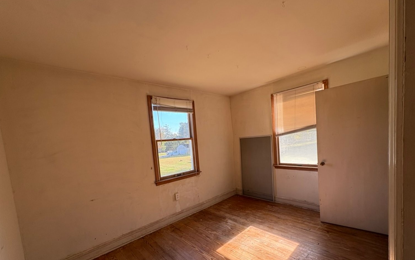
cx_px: 208
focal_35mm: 15
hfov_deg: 101.5
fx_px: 170
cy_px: 154
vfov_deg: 74.1
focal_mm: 2.22
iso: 64
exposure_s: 1/140
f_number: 2.2
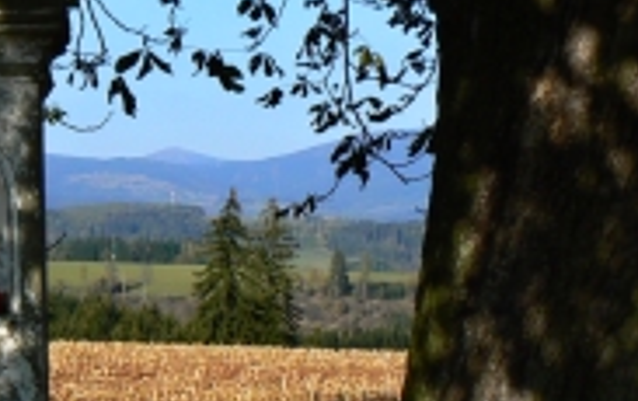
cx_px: -7
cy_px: 270
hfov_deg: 19.4
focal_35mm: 104
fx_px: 1811
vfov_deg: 12.6
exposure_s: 1/500
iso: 80
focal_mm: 6
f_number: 6.3
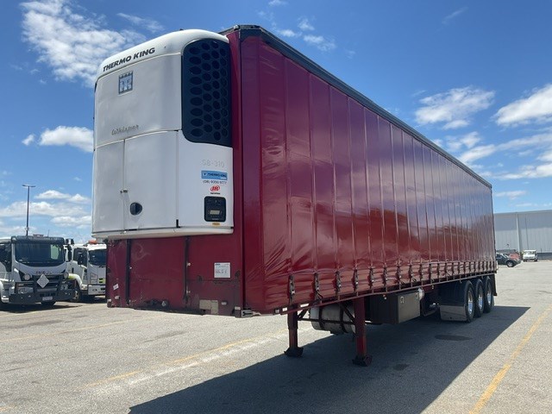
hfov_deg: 61.7
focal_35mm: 29
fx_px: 462
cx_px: 276
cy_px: 207
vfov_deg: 48.2
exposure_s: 1/1534
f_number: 1.8
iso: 16
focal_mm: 3
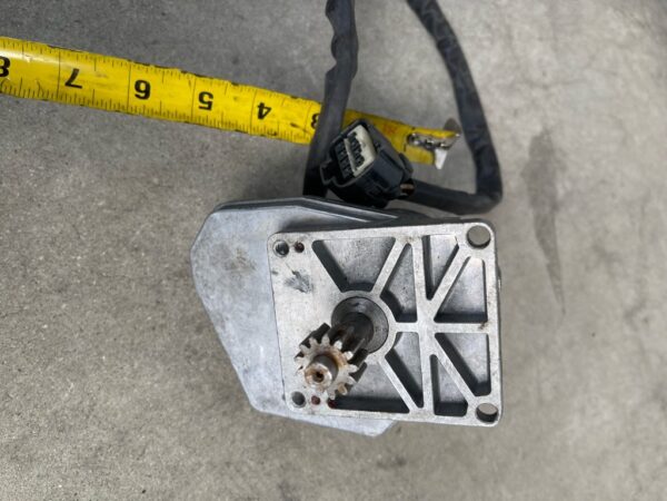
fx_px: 501
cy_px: 250
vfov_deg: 53.1
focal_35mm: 26
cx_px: 334
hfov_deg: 67.3
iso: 32
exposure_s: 1/881
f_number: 1.6
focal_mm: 5.1
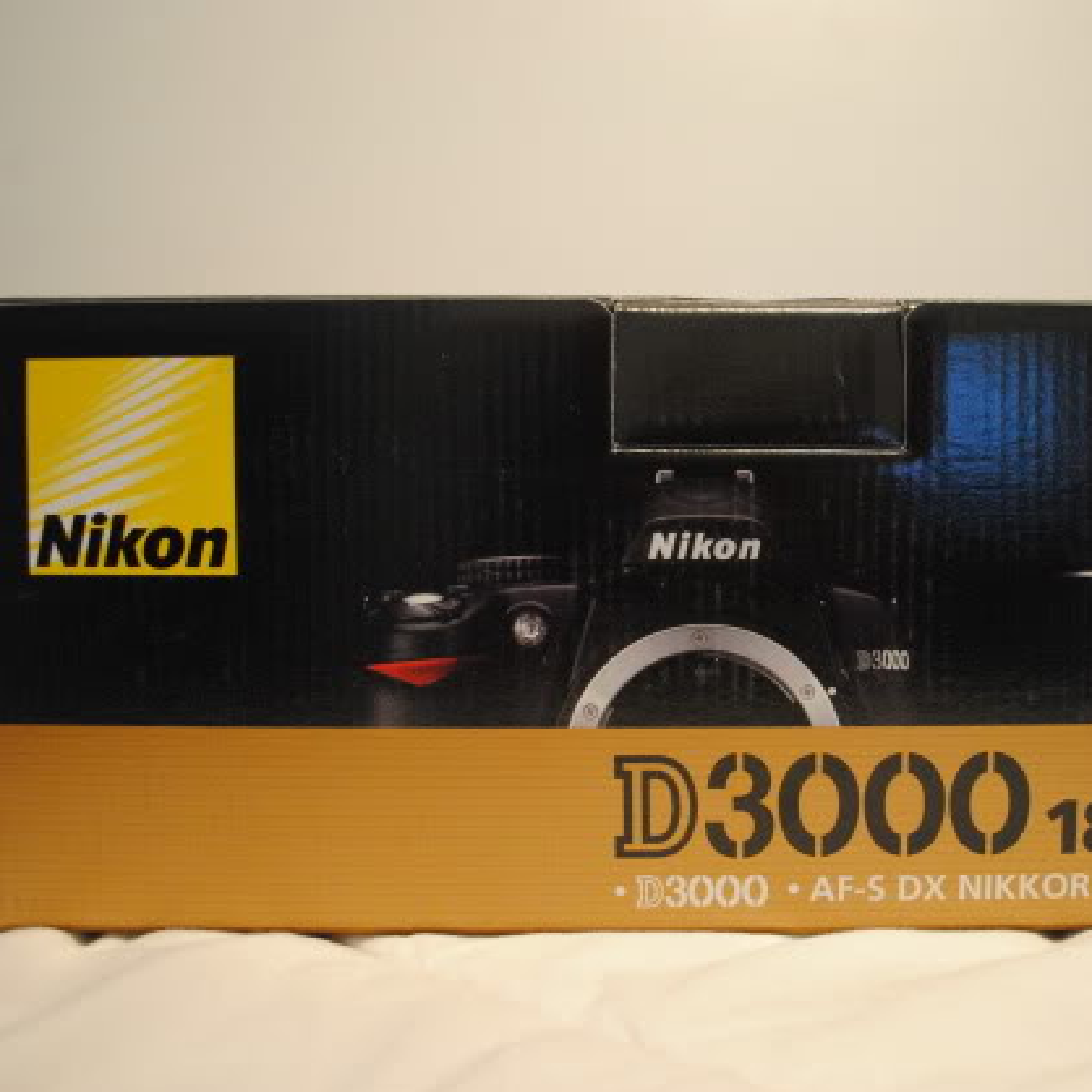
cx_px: 748
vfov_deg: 42.8
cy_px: 556
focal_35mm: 39
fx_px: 1392
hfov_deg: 42.1
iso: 1250
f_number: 3.8
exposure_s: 1/30
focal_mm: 20
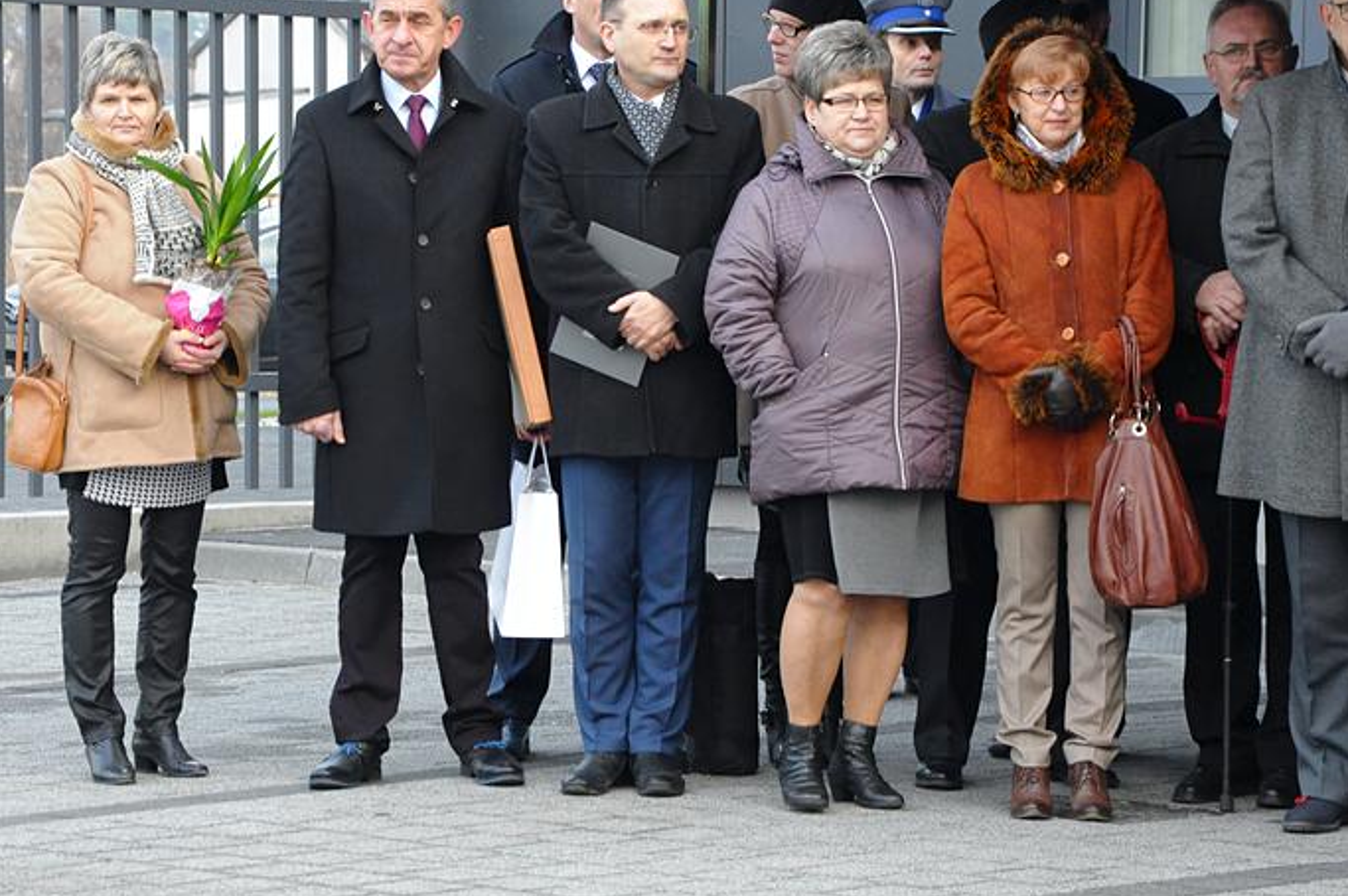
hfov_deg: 12.2
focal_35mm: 168
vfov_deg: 8.2
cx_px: 712
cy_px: 374
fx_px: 6285
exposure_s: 1/160
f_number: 8
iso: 1600
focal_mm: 90
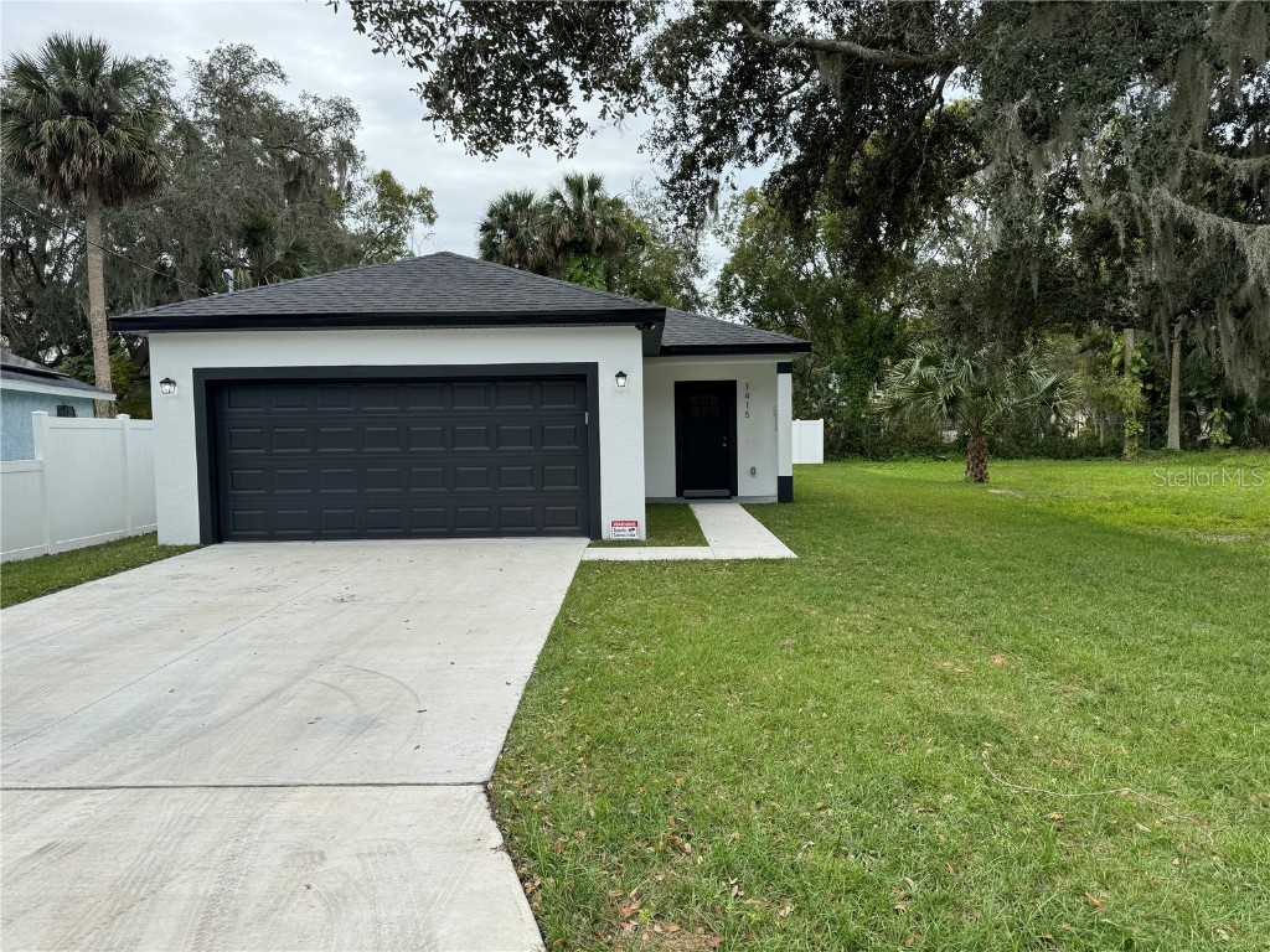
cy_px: 476
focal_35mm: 24
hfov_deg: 71.6
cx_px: 635
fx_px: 881
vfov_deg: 56.8
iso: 80
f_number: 1.78
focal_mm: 6.86
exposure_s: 1/1285
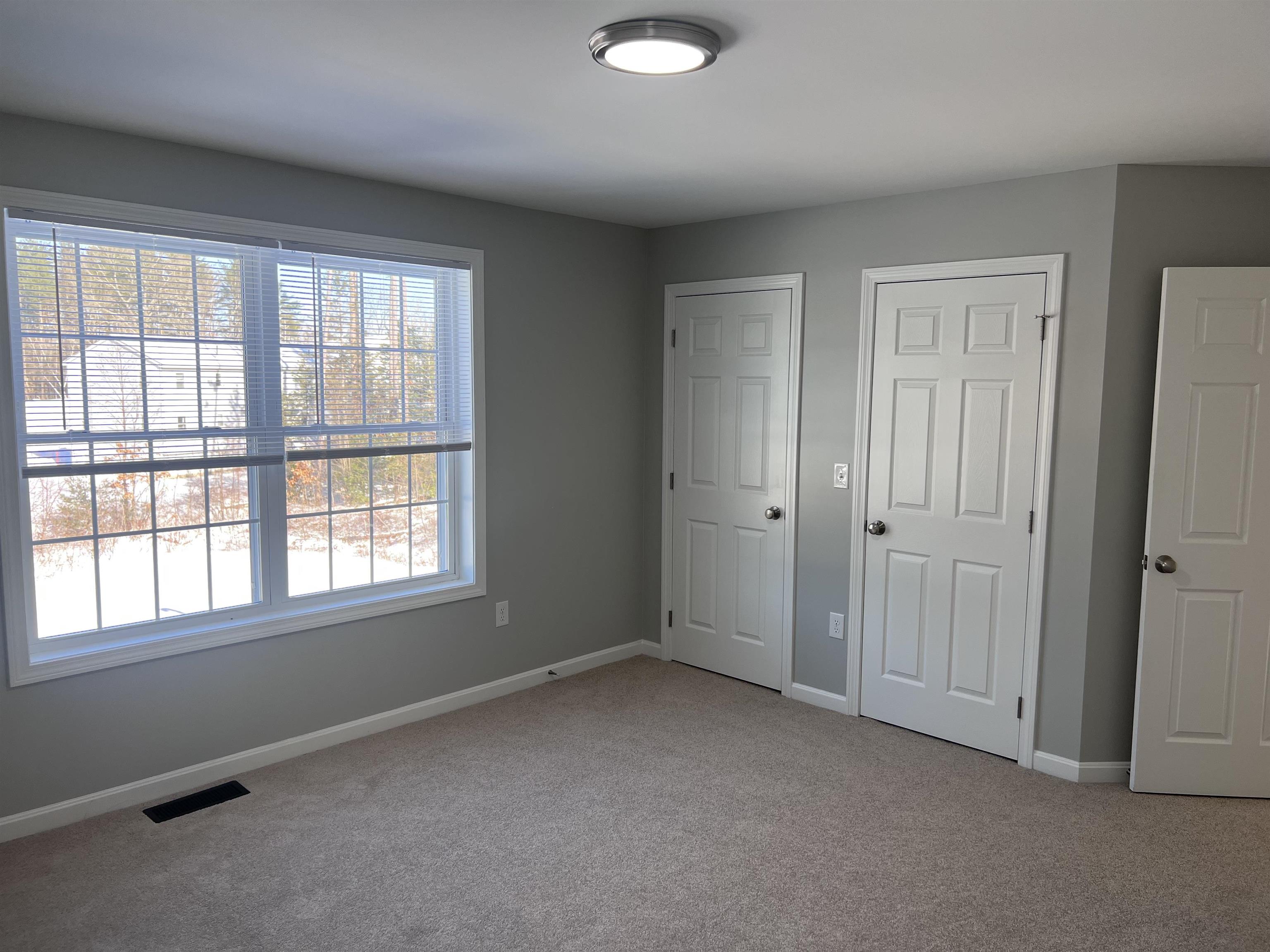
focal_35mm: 26
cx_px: 635
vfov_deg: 53.1
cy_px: 476
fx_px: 954
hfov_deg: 67.3
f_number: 1.5
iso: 40
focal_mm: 5.7
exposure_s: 1/187
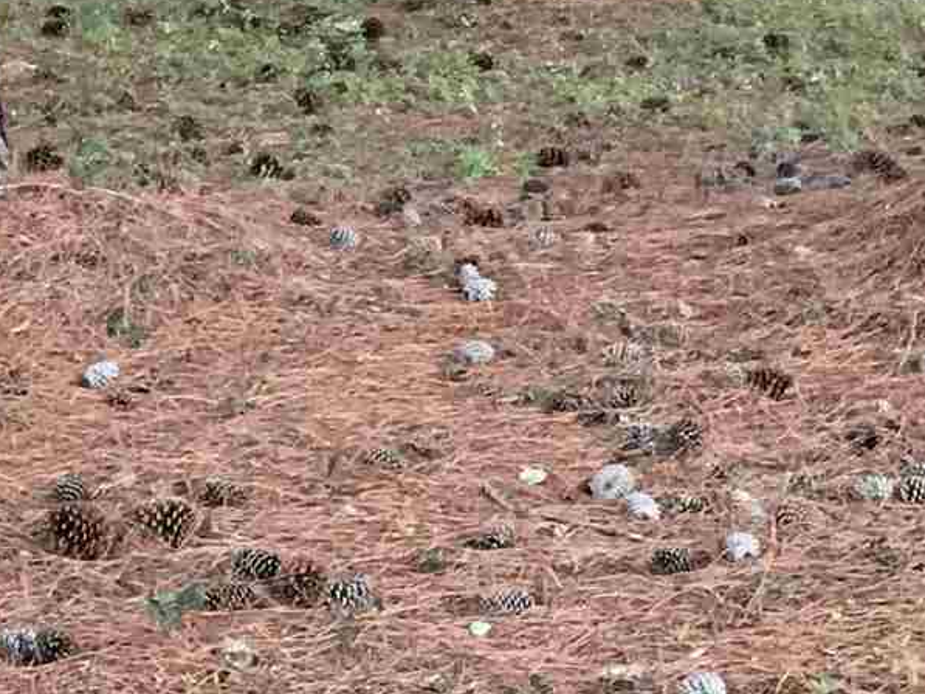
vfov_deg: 10.0
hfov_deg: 13.7
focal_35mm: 144
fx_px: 3849
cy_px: -319
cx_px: 280
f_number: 1.8
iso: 40
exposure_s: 1/30
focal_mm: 3.99
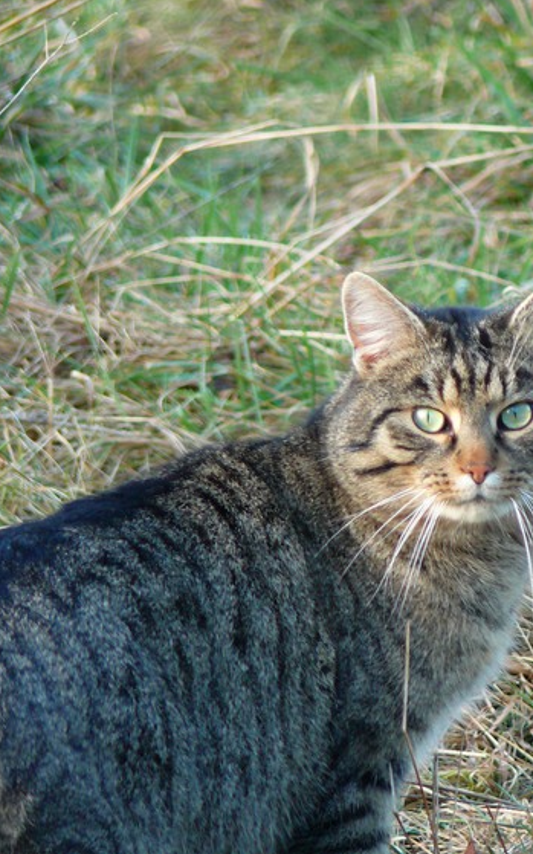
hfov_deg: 2.2
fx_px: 13886
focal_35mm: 597
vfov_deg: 3.5
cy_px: 426
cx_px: 496
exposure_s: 1/100
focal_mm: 88.8
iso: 200
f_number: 3.7
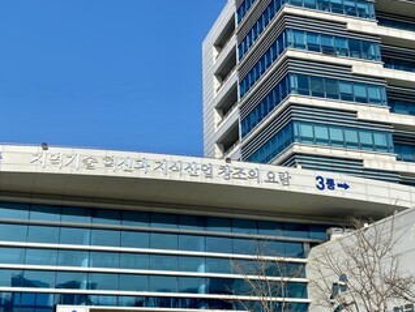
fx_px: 588
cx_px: 181
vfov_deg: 29.7
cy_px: 144
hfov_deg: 38.8
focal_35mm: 49
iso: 32
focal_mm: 4.25
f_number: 1.8
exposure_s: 1/3731
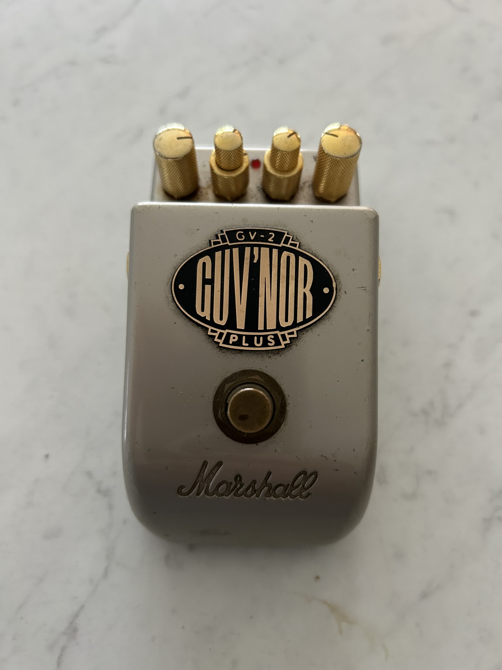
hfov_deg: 53.1
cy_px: 335
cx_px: 251
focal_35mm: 26
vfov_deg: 67.3
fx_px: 503
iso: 250
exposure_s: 1/60
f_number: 1.5
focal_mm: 5.7
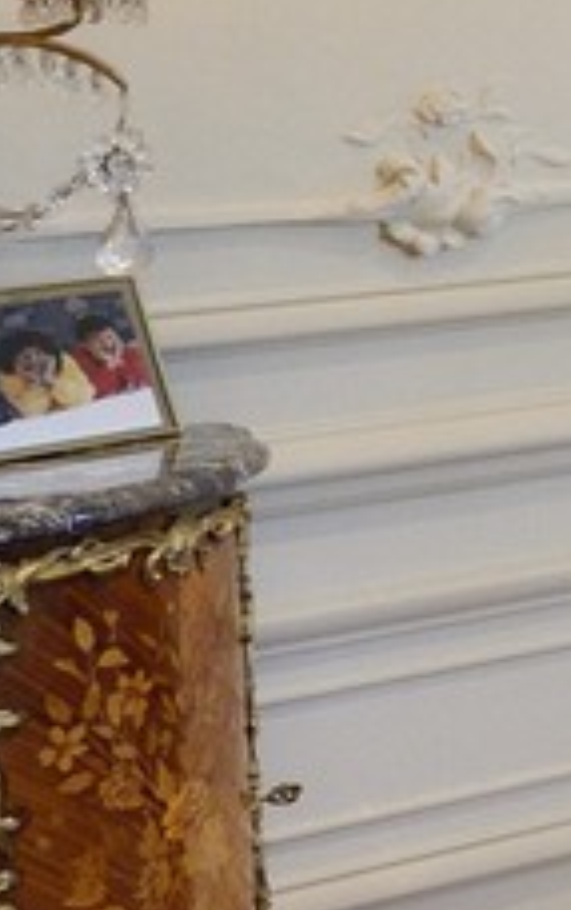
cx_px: 3170
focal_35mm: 100
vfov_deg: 20.2
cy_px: 16
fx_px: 2484
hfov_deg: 5.6
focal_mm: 14
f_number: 6.3
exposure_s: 1/40
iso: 1250
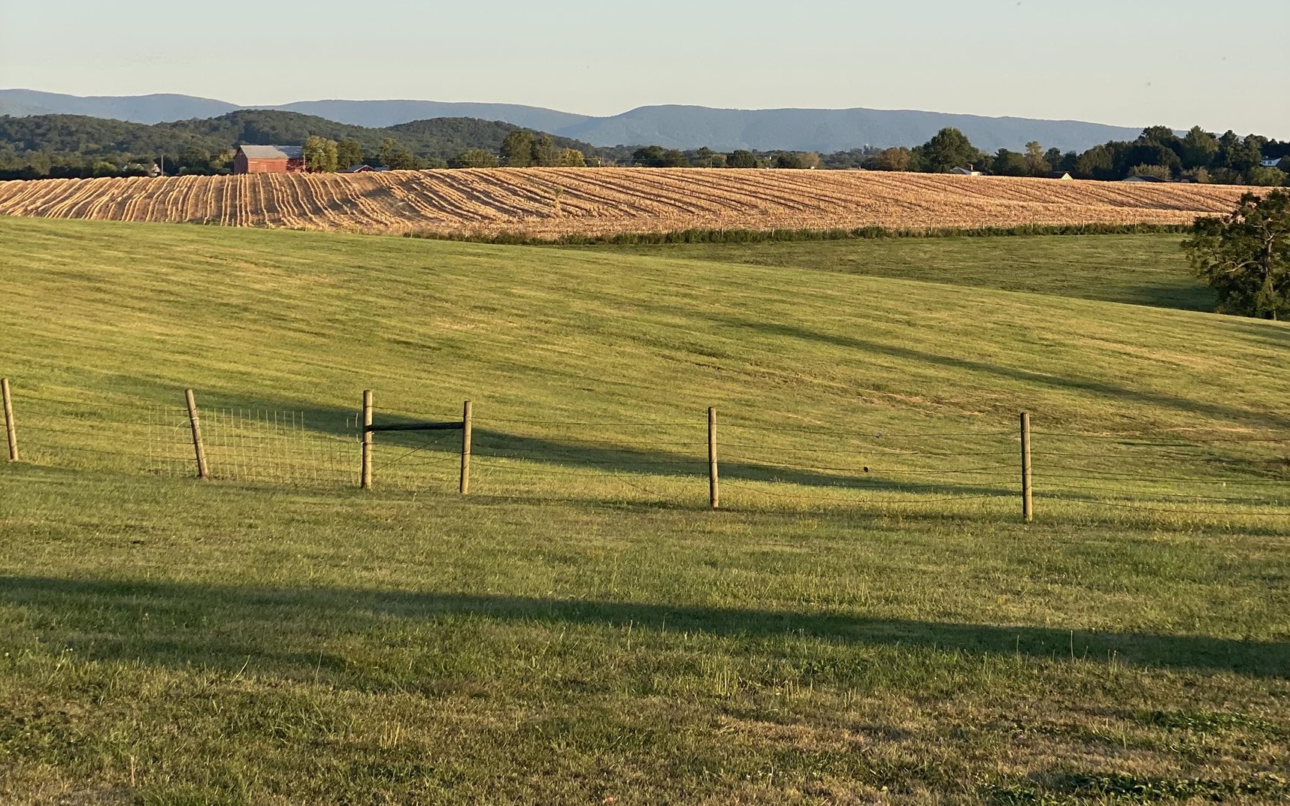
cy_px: 155
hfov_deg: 27.8
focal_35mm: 74
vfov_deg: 17.5
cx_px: 647
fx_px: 2602
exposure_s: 1/607
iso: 20
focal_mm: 6
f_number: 2
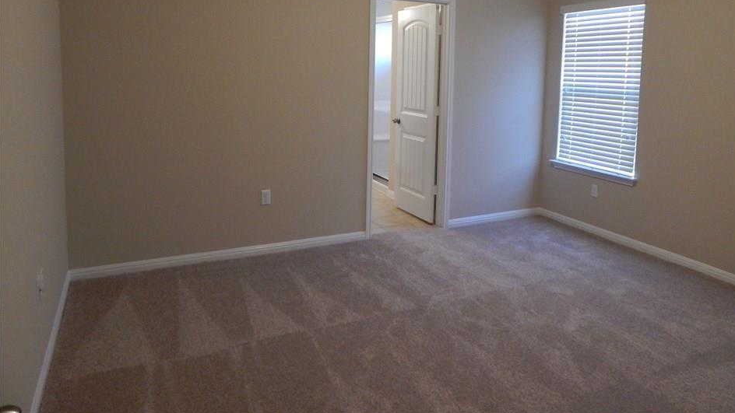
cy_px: 117
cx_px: 397
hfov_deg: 71.8
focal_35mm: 26
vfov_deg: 43.3
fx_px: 507
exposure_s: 1/25
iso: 400
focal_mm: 4
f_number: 3
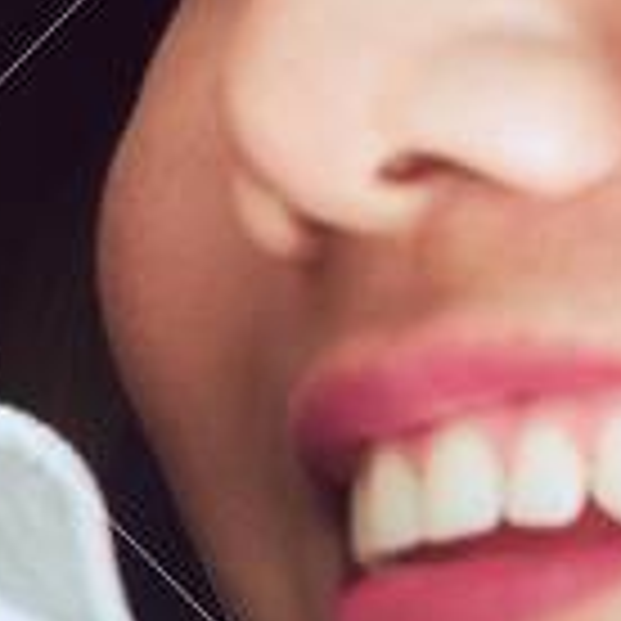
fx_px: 8098
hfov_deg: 4.4
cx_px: -171
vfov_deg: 4.3
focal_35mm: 399
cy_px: -727
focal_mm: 50
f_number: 4
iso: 320
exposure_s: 1/125
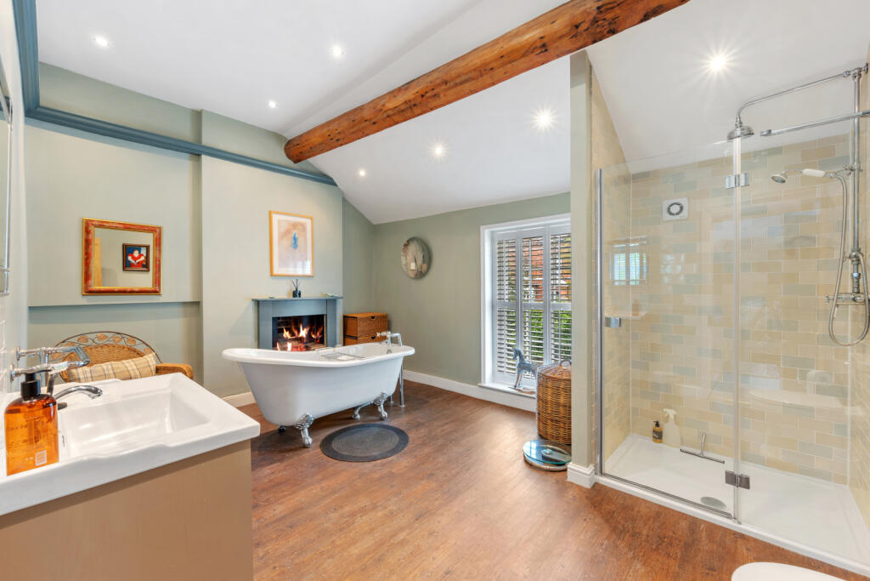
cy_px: 290
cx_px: 435
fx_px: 338
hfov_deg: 104.2
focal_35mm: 14
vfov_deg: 81.2
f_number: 10
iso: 200
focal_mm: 14
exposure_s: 4
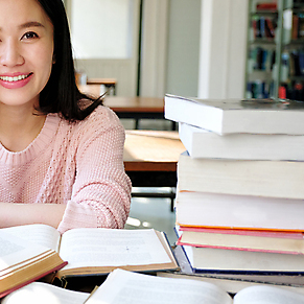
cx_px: 10
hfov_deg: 21.8
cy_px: 145
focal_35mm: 77
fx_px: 765
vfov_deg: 22.5
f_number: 2.8
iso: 500
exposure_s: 1/250
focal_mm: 29.2
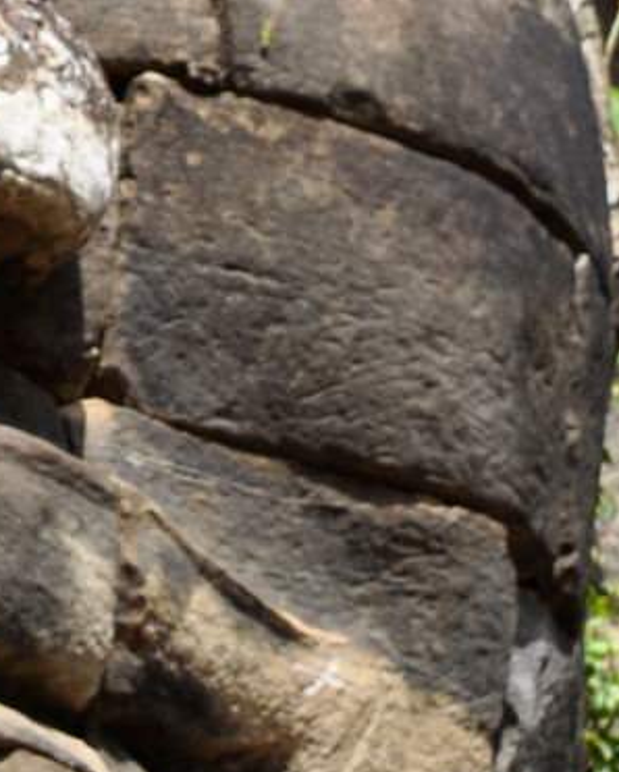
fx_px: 23351
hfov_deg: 1.5
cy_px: -284
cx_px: -577
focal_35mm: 1021
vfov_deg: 1.9
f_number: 5.6
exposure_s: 1/400
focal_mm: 135
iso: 200
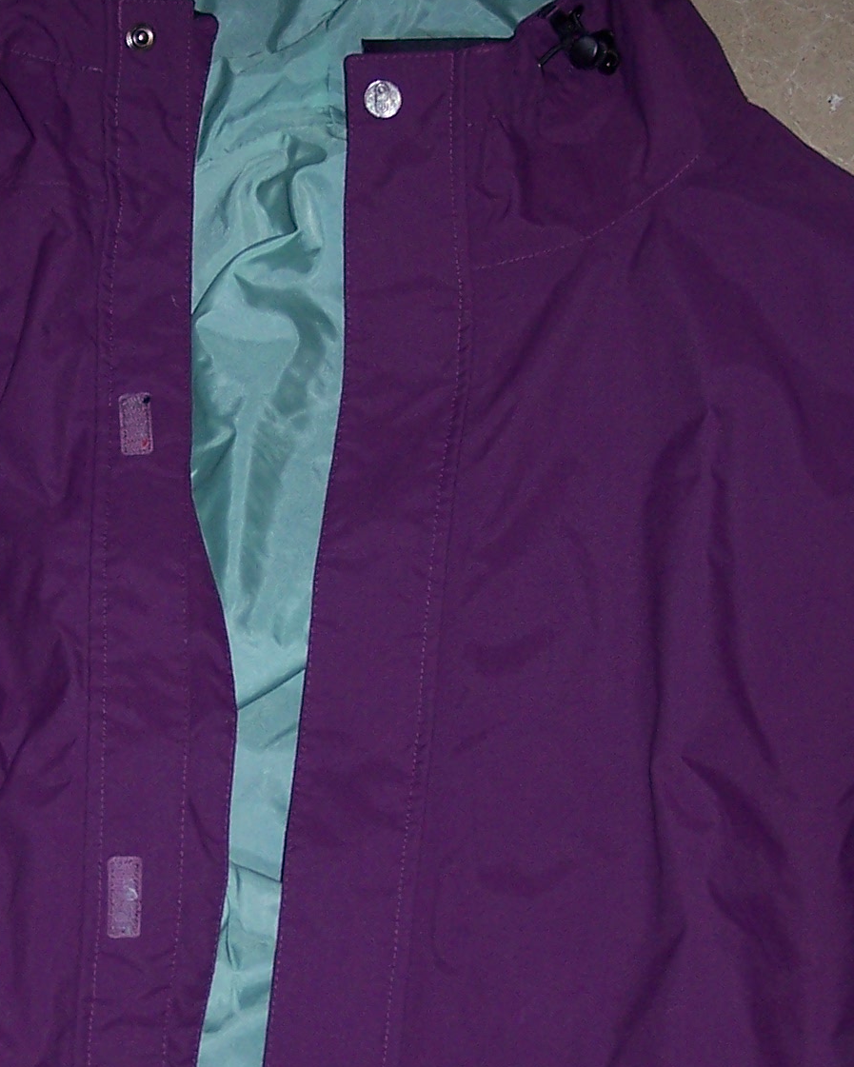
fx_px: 3064
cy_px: 780
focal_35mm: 97
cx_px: 264
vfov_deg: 19.6
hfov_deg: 15.8
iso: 100
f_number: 2.8
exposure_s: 1/60
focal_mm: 8
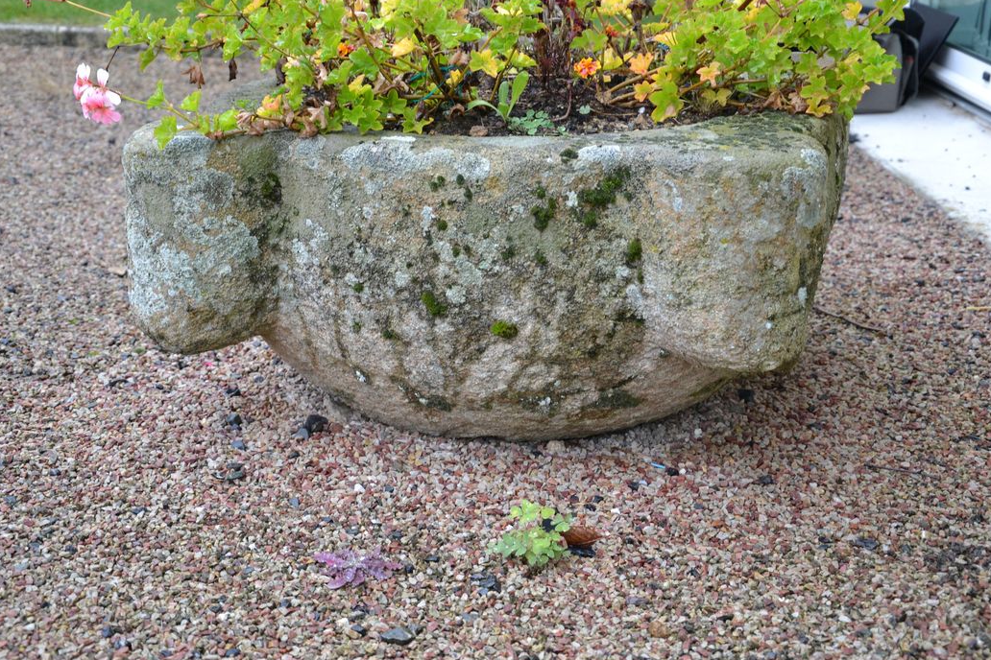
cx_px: 500
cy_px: 328
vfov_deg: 23.4
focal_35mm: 58
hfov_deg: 34.5
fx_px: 1596
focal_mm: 38
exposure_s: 1/100
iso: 400
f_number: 5
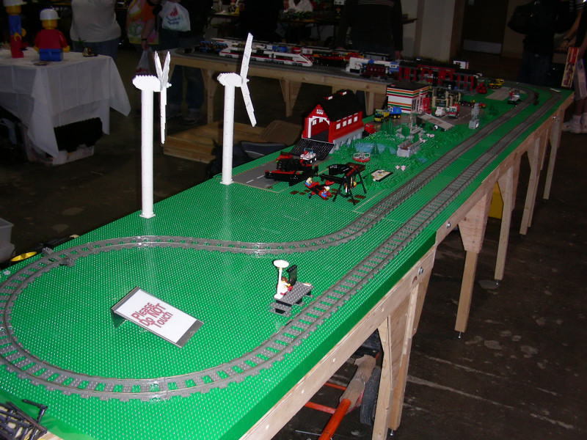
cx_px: 294
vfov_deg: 37.7
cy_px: 220
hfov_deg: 49.0
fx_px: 644
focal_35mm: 38
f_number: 3.5
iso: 112
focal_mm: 6.3
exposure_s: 1/60.1
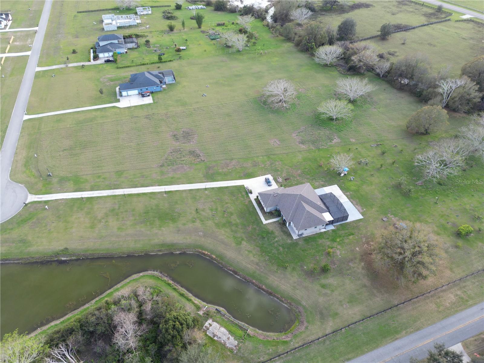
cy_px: 182
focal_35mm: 24
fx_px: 336
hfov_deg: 71.6
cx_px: 242
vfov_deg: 56.8
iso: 100
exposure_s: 1/320
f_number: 1.7
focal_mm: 6.72
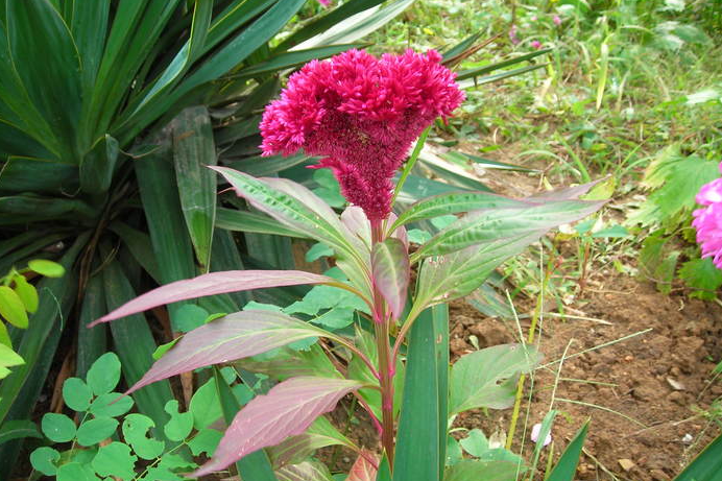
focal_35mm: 40
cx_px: 360
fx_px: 802
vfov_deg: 33.4
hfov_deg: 48.5
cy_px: 235
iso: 50
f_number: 3.2
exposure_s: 1/37
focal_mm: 6.3
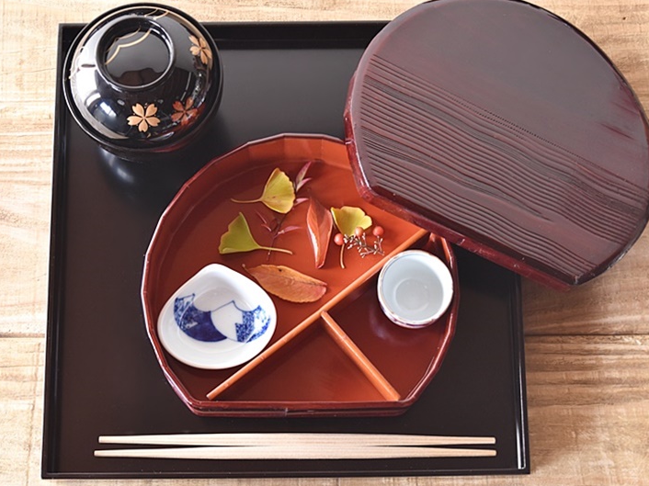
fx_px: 1378
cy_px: 244
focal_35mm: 74
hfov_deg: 26.5
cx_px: 297
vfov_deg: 20.0
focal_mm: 45
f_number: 5.6
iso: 800
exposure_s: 1/2.5
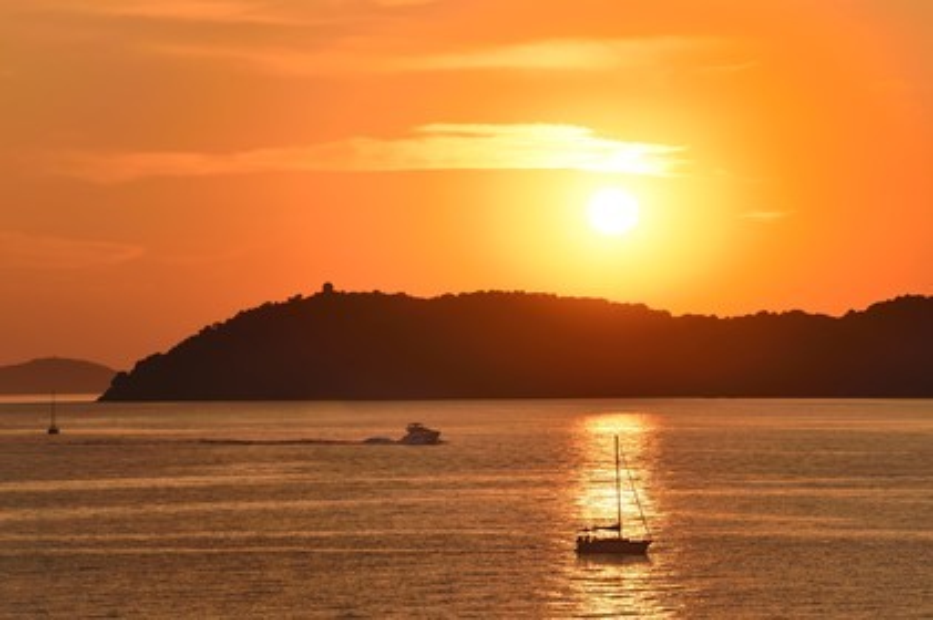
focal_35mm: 200
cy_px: 310
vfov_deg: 6.9
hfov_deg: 10.3
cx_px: 466
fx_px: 5179
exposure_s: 1/1000
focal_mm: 200
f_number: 6.3
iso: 200
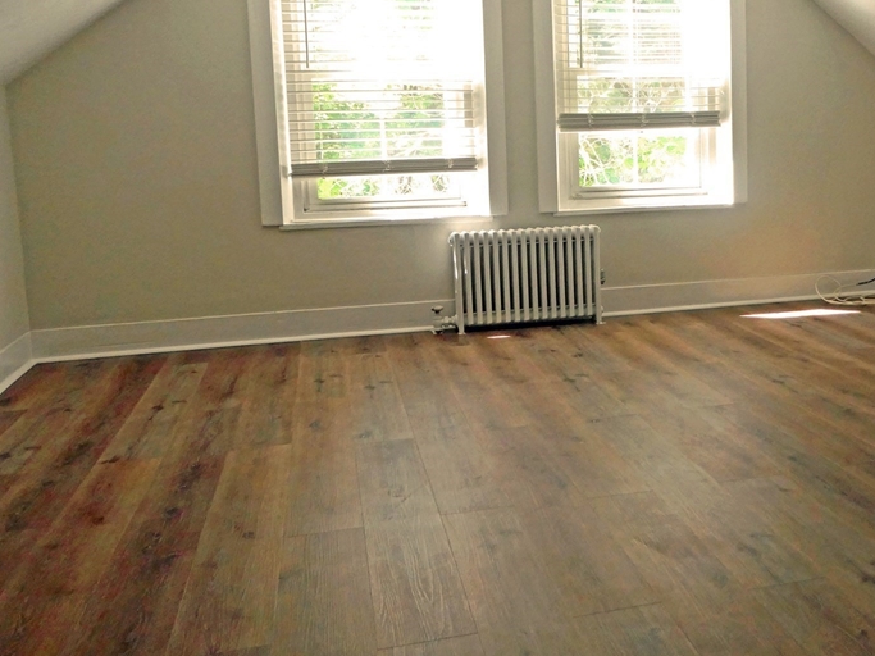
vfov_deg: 39.4
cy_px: 246
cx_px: 602
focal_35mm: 36
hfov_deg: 50.2
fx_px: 910
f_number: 3.3
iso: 160
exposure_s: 1/60
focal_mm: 4.3
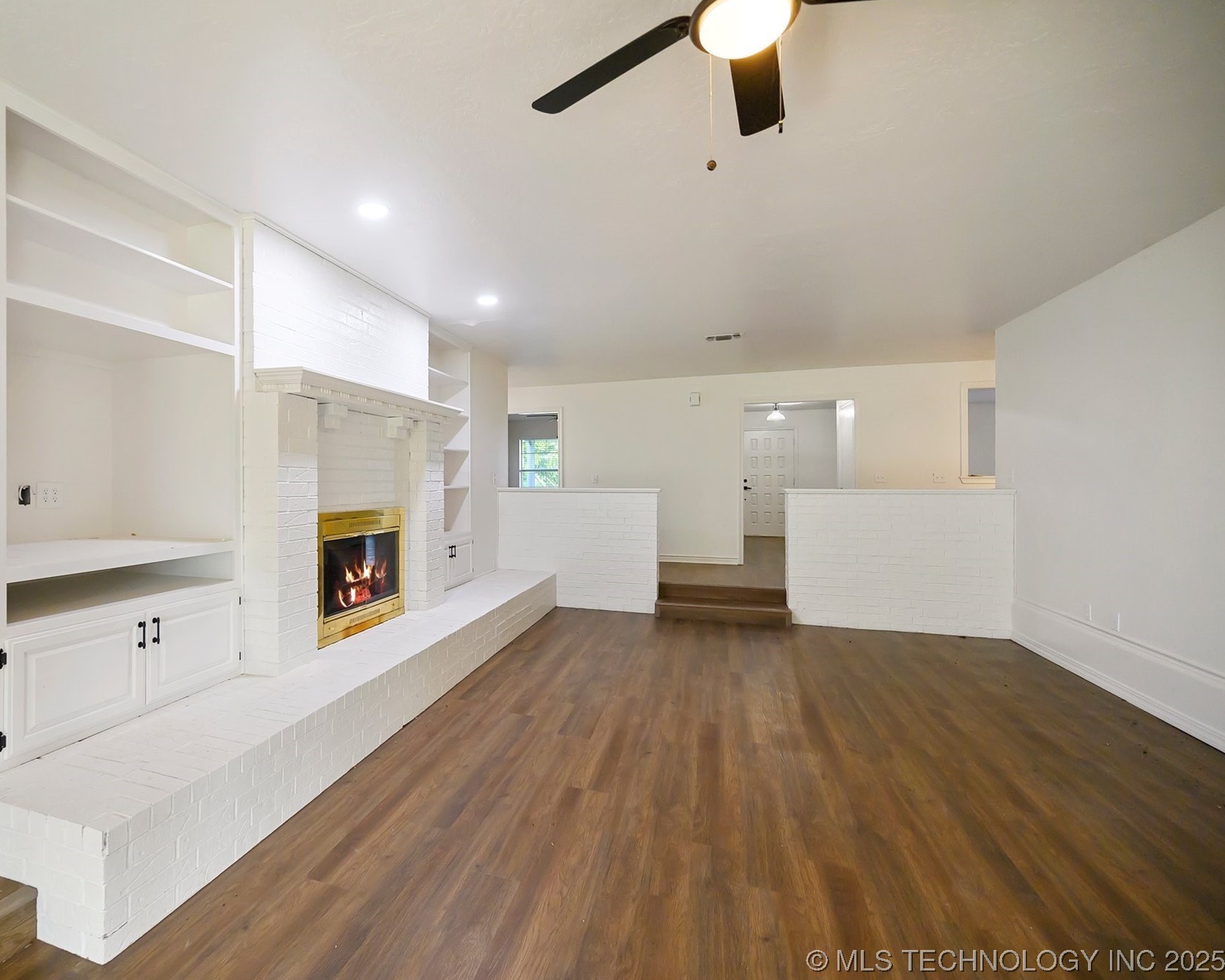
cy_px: 493
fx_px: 580
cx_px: 486
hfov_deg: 91.8
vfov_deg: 80.4
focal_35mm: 16
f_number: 4
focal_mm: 14
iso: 500
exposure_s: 1/160
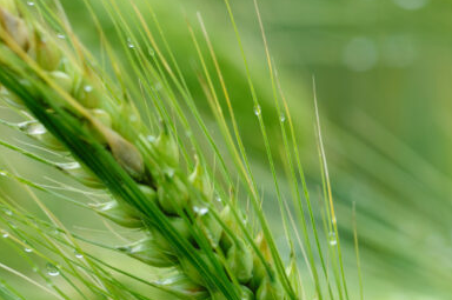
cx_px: 102
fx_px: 3511
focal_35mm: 280
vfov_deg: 4.9
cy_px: 301
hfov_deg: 7.4
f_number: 5.6
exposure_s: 1/100
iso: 200
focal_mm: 105
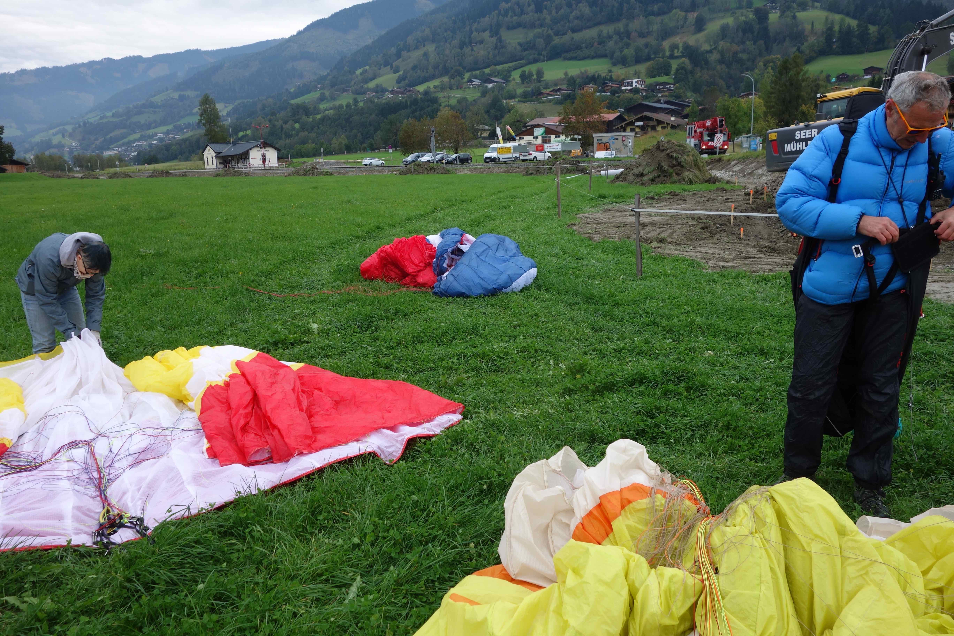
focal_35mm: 28
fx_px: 742
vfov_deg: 46.4
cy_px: 318
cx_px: 477
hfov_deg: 65.5
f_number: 5.6
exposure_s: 1/200
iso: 125
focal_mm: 10.4
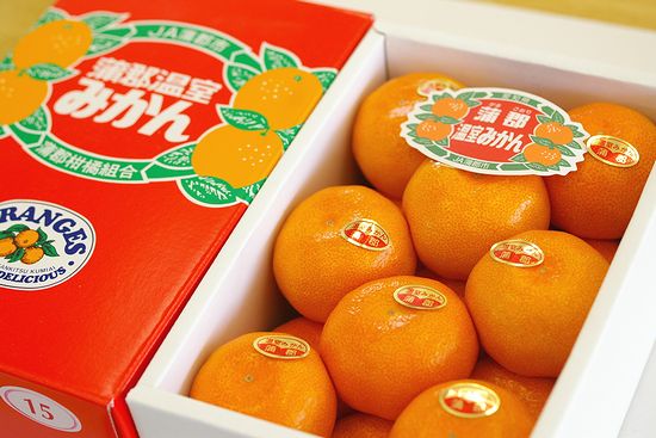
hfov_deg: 27.0
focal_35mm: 75
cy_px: 219
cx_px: 328
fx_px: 1367
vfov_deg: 18.2
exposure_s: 1/125
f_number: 4
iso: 400
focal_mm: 50
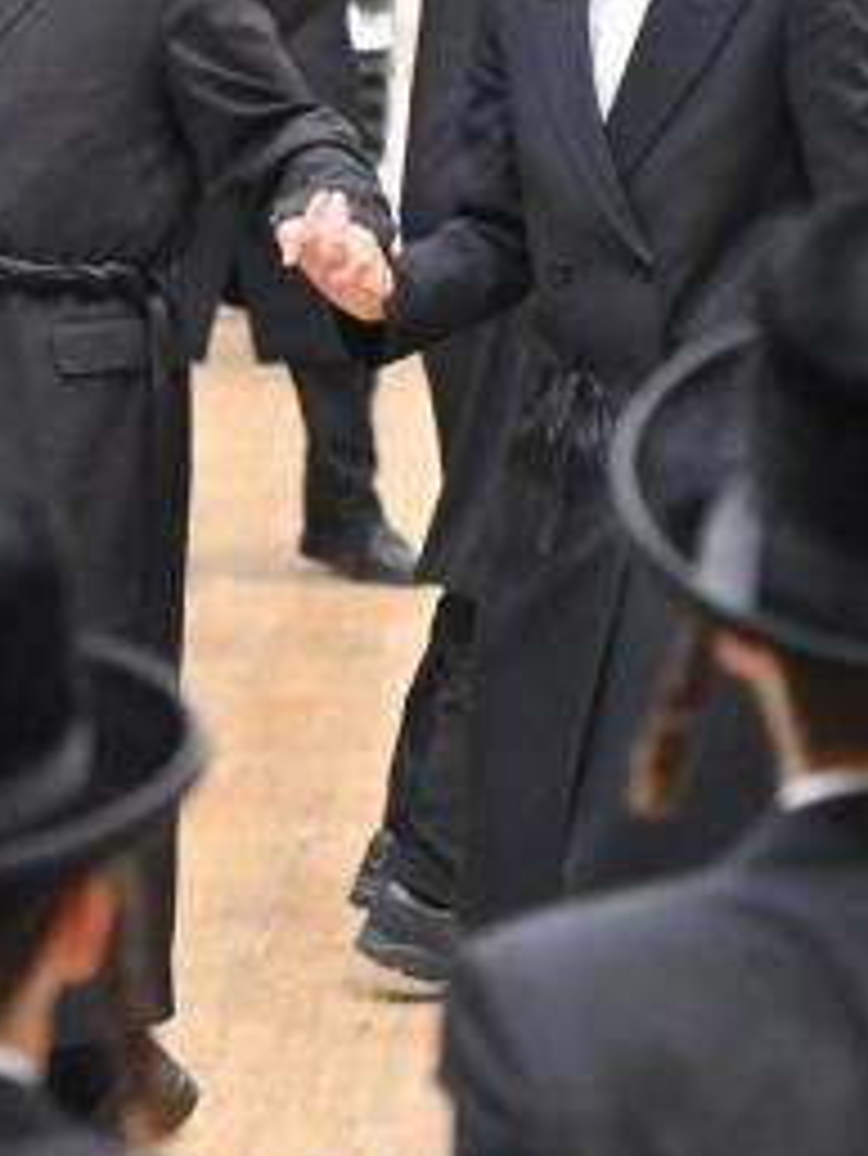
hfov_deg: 3.2
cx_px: 234
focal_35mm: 460
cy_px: 740
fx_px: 15367
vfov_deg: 4.3
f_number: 4
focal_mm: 120
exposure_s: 1/160
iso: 1000
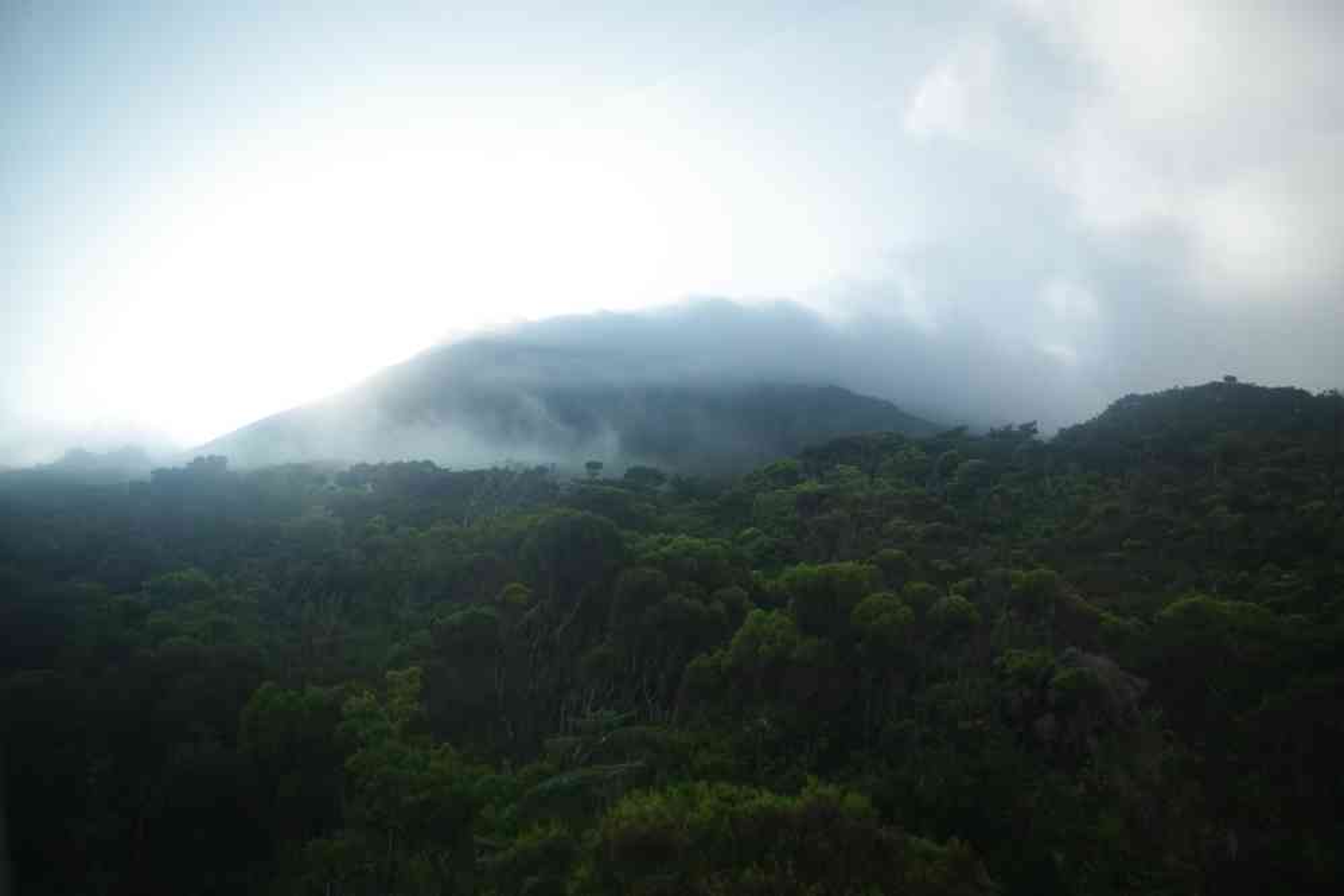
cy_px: 448
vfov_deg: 47.9
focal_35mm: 27
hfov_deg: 67.4
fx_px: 1008
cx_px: 672
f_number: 3.5
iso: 800
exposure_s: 1/1600
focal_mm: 18
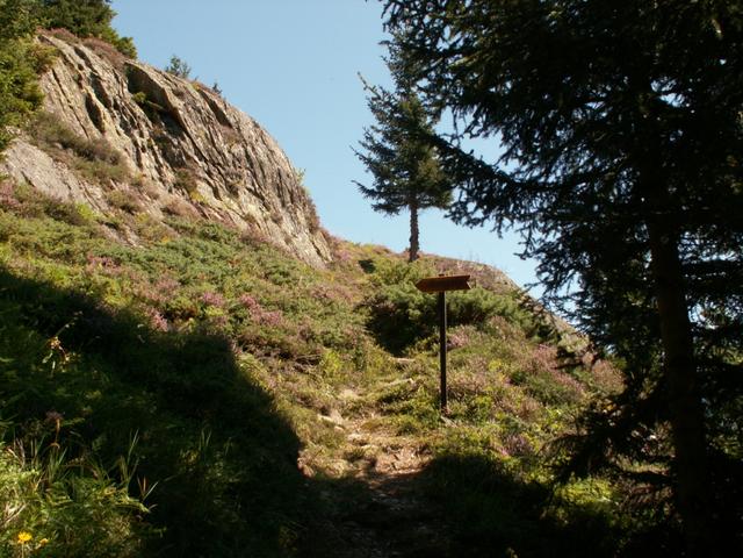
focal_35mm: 35
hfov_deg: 52.6
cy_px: 279
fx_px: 751
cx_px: 372
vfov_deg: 40.7
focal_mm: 5.86
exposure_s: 1/125
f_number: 5
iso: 50
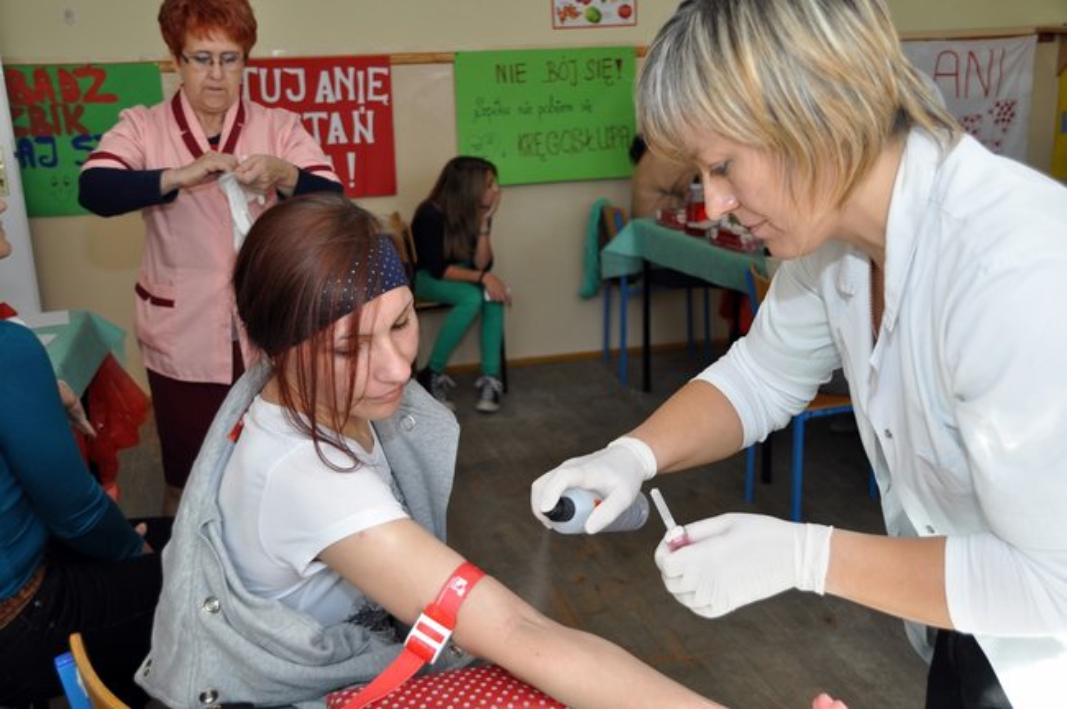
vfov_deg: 35.4
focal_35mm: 38
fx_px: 1110
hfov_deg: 51.3
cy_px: 354
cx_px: 534
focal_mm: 25
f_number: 4
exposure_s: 1/125
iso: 320
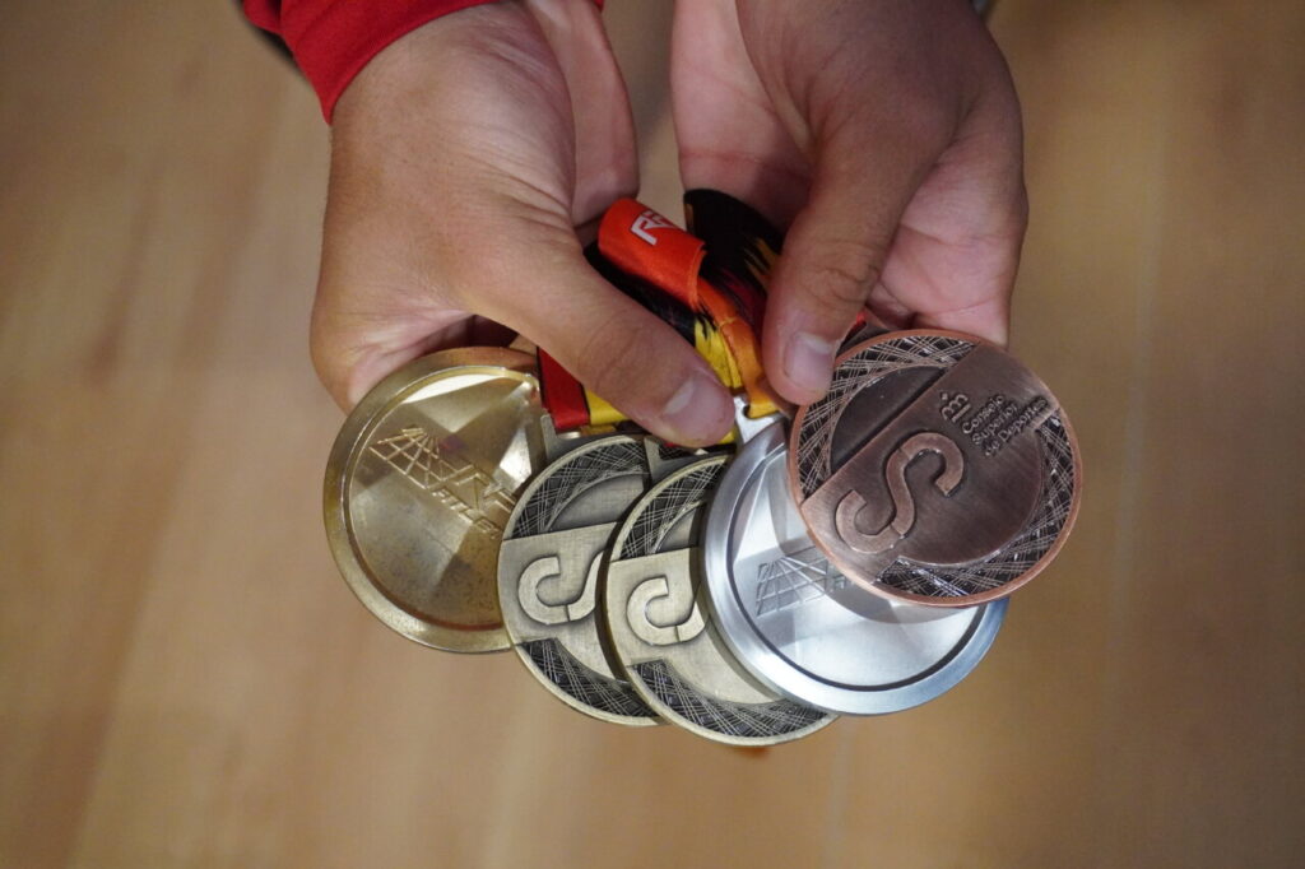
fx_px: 1848
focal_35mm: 51
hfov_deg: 38.9
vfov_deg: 26.5
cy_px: 434
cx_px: 652
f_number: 5
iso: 6400
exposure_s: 1/125
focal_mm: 34
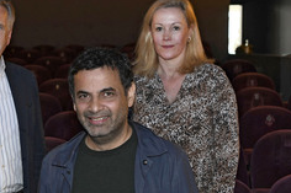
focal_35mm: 67
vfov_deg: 20.1
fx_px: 541
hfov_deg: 28.8
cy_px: 143
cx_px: 23
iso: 1600
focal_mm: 35
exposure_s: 1/50
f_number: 4
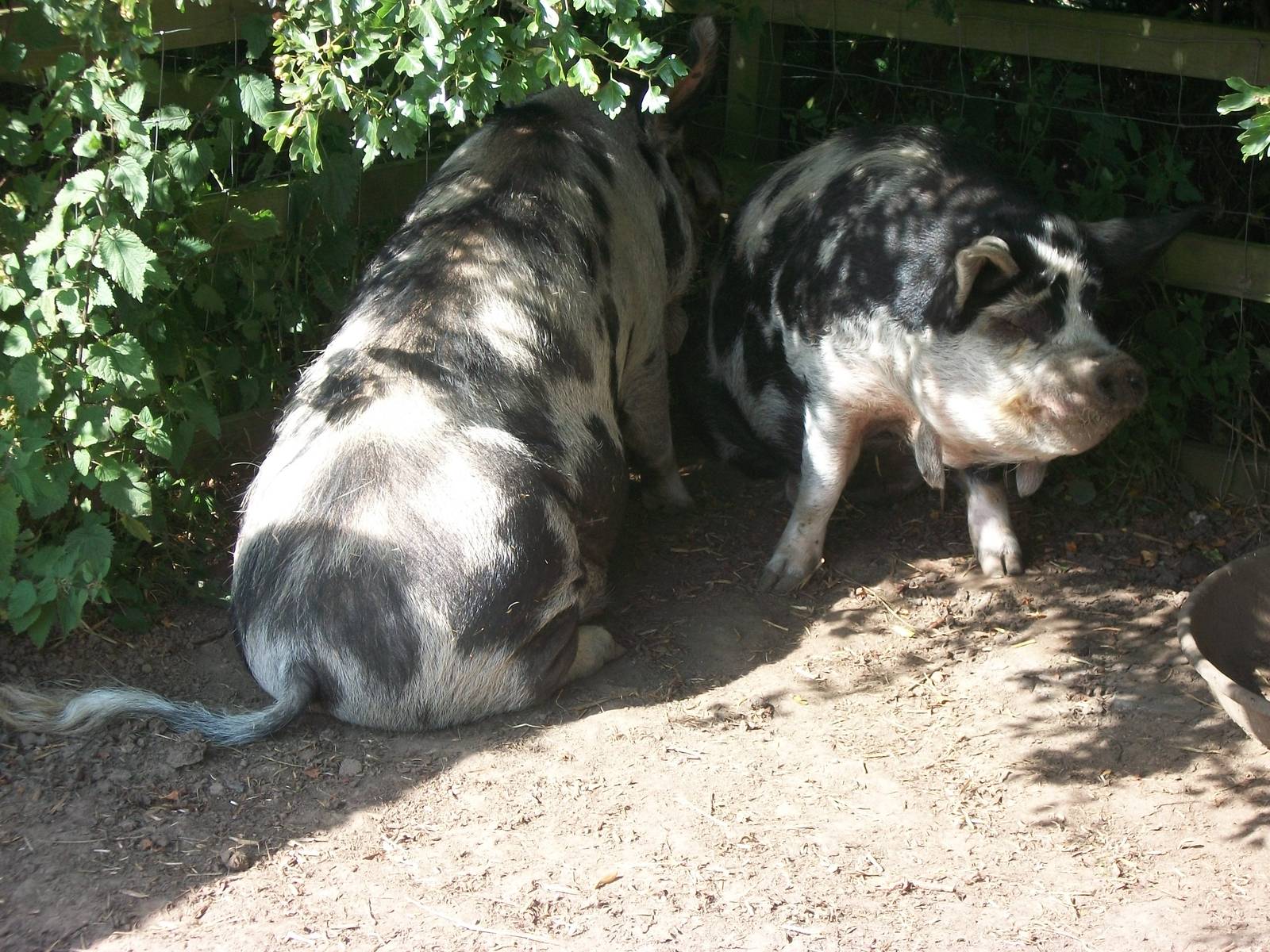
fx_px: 2825
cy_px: 476
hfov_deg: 25.3
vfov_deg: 19.1
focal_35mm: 77
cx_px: 635
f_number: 4.6
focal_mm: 13.7
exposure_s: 1/100
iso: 80
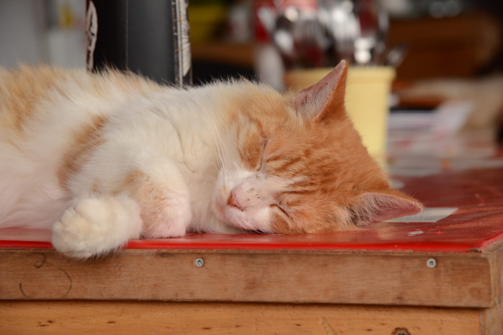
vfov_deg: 11.7
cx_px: 252
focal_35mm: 117
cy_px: 168
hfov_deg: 17.5
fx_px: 1635
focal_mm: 78
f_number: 7.1
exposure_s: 1/125
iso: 100
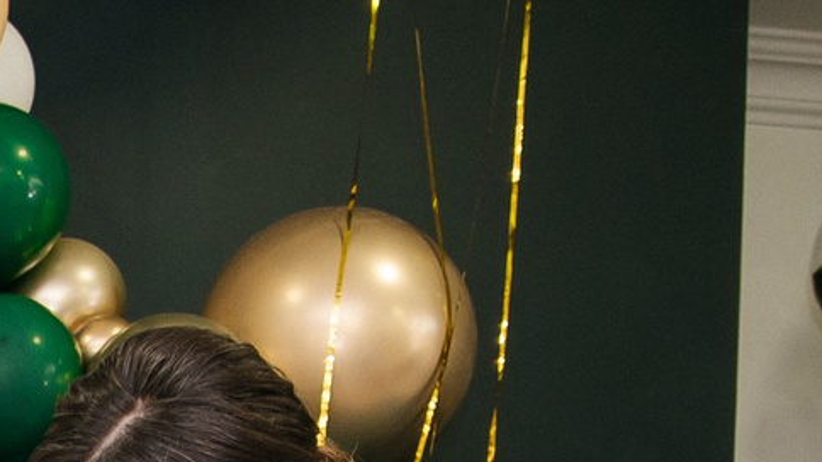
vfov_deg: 8.1
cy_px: 1242
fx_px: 2898
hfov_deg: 14.3
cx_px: -630
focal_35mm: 133
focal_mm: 24
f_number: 2.8
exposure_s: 1/160
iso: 1000
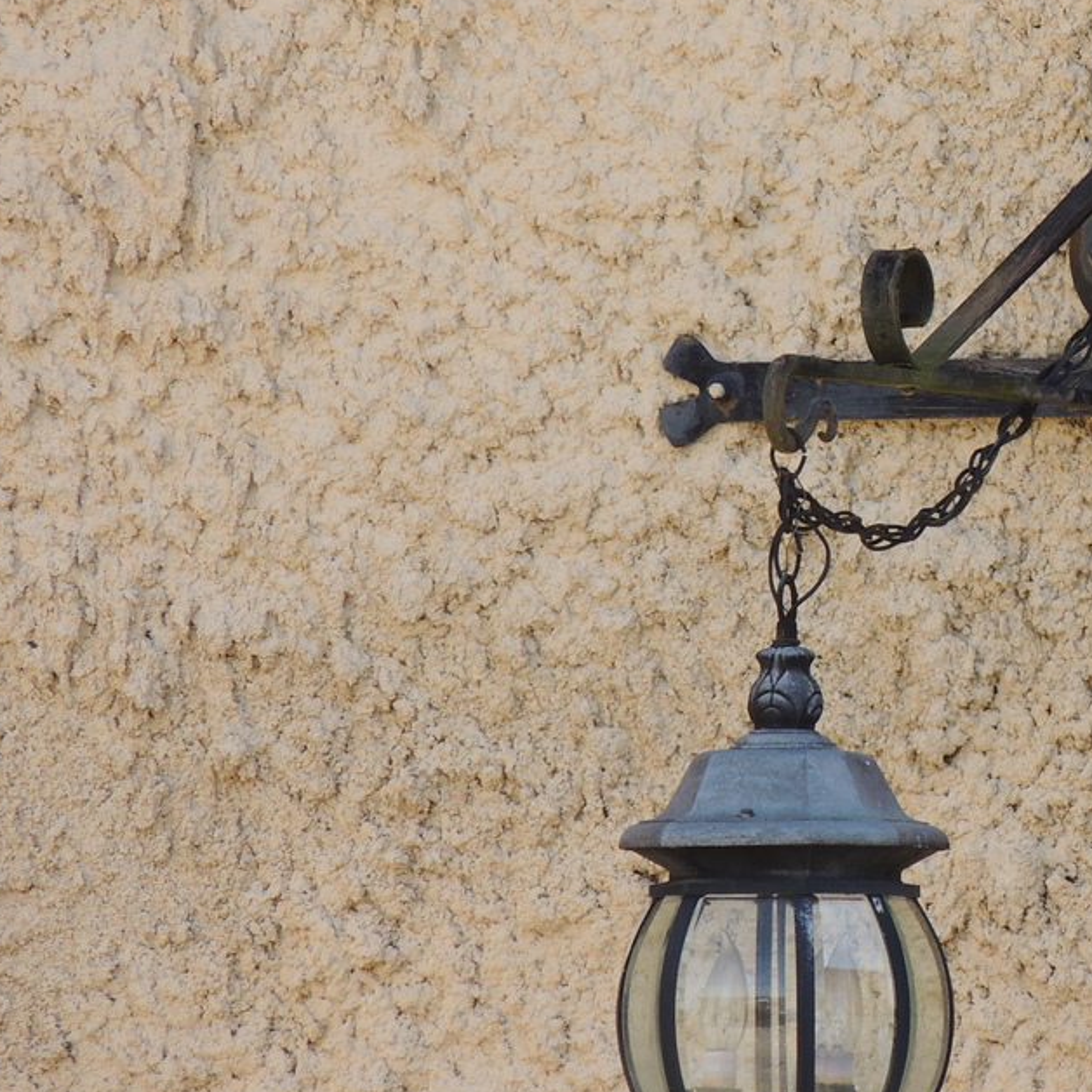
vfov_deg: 1.3
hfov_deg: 1.3
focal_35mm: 1352
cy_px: 556
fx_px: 48253
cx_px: 920
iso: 220
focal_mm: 133.7
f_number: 5.1
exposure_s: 1/400
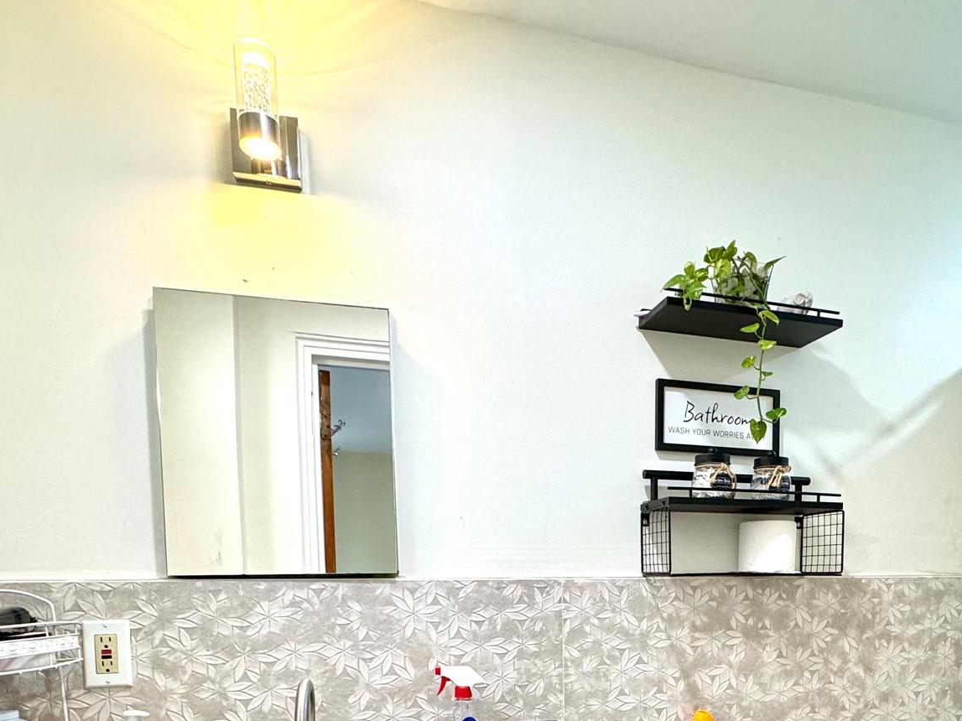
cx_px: 580
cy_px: 623
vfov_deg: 49.9
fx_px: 695
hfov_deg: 68.7
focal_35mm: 25
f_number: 2.2
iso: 200
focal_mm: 2.22
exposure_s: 1/120
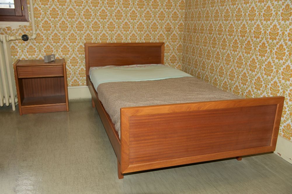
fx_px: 259
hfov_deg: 58.8
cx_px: 146
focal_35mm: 32
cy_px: 97
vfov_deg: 41.0
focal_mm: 32
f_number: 4.5
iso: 500
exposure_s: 1/60
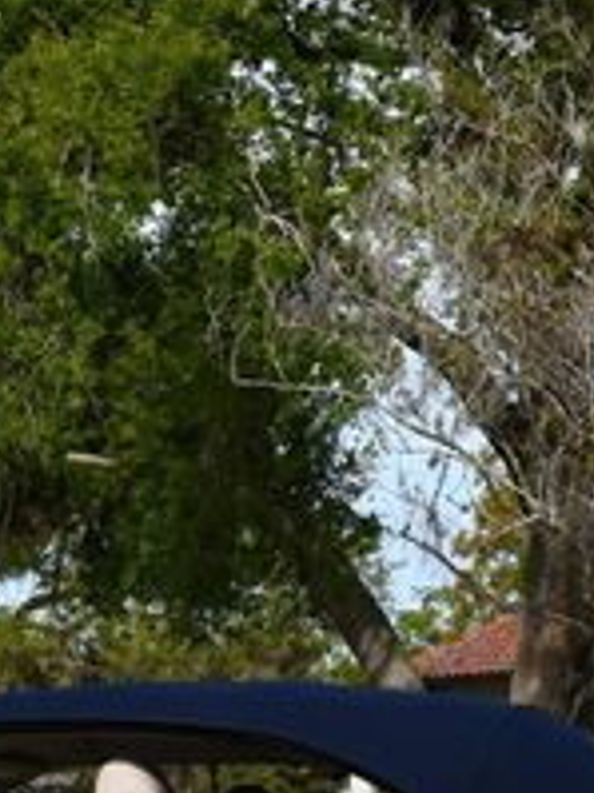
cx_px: 72
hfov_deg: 10.8
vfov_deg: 14.4
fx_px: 3115
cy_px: 669
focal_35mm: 136
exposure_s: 1/320
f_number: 9
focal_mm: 22
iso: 100
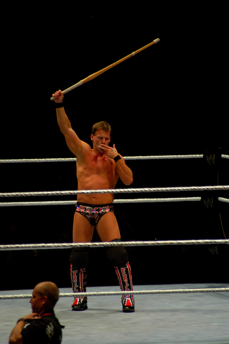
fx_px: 4293
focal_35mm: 450
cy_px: 172
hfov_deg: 3.1
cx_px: 114
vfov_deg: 4.6
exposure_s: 1/80
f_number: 5.6
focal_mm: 300
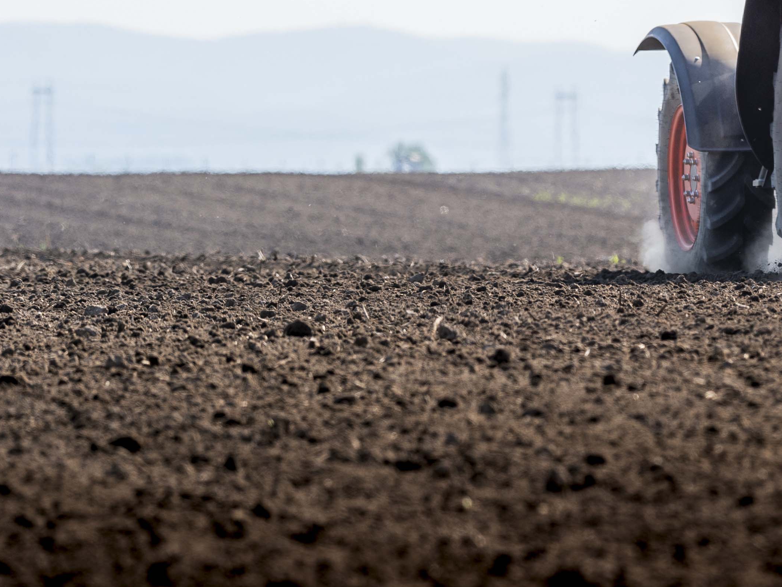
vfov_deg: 3.3
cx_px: 868
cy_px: 108
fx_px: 10122
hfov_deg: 4.4
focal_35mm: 448
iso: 100
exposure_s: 1/500
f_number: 5.6
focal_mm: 200
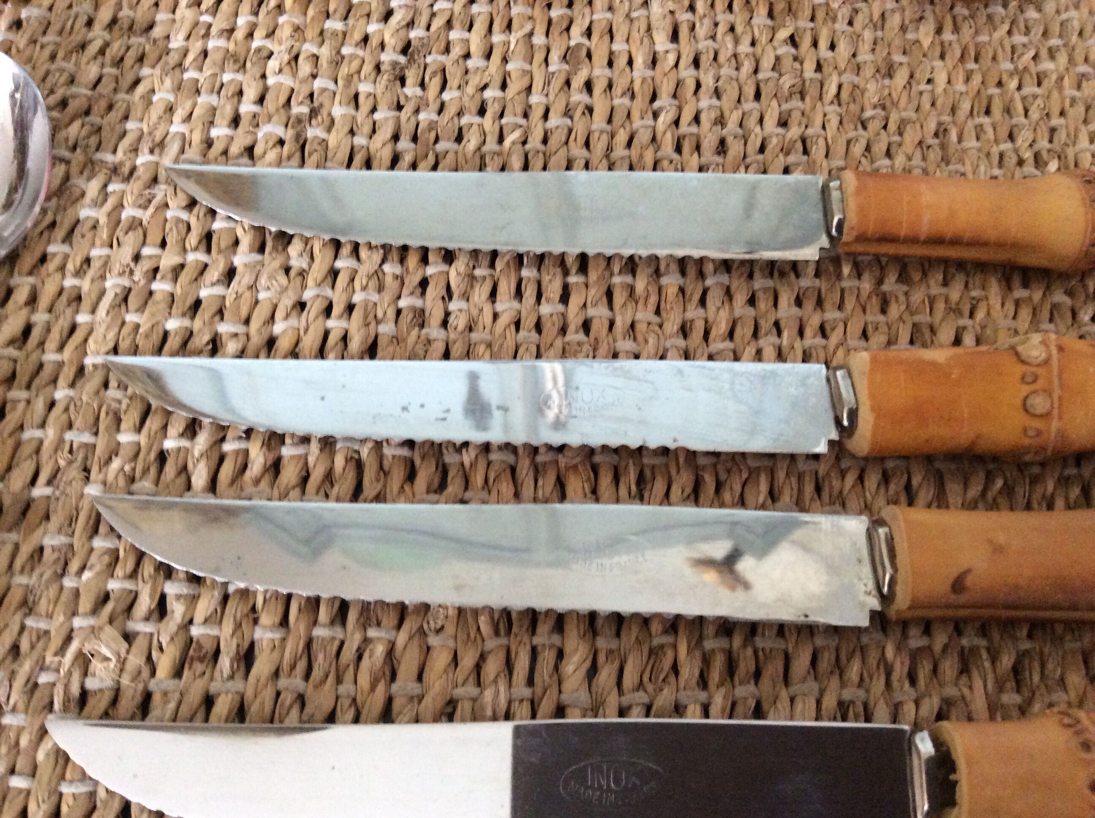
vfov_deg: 44.1
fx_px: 1011
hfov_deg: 56.9
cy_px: 409
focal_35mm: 32
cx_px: 548
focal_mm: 3.3
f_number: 2.4
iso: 250
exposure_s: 1/20
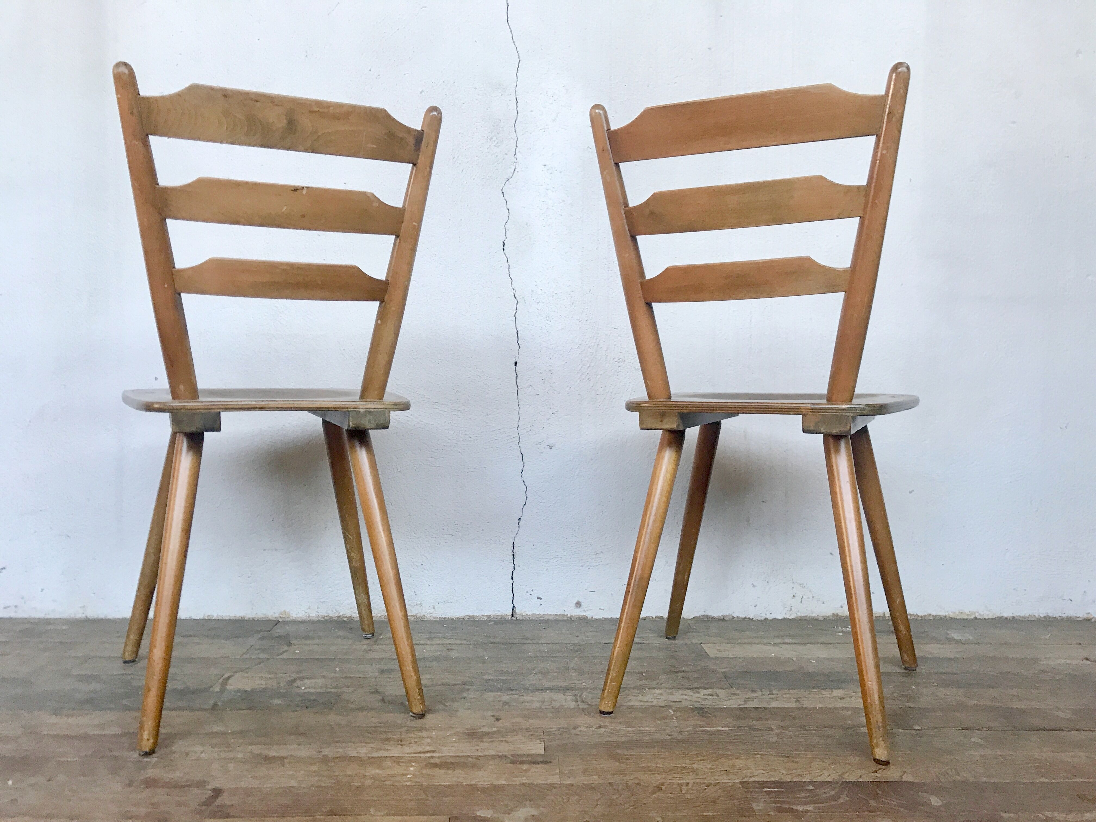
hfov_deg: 63.4
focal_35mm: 28
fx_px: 887
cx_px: 548
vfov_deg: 49.7
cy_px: 411
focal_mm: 3.99
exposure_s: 1/33
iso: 32
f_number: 1.8
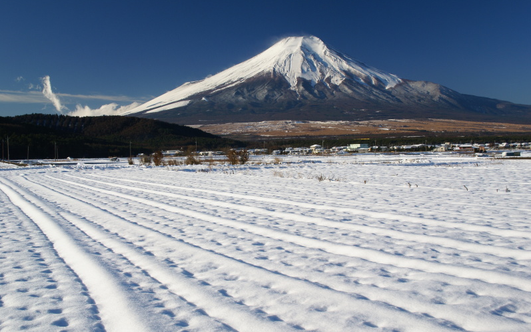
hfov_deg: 46.2
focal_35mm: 43
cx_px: 266
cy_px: 175
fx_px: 622
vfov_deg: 29.9
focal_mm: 28
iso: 125
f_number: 16
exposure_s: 1/50
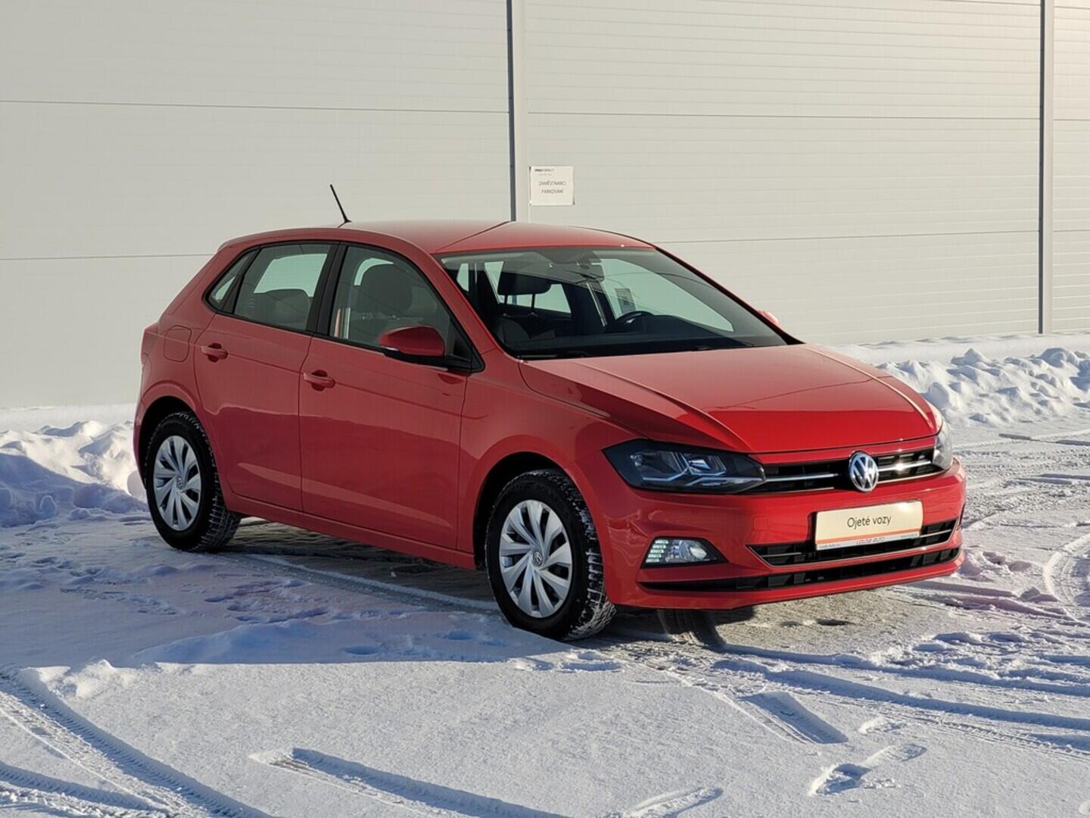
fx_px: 2393
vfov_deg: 19.4
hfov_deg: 25.7
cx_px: 545
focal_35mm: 76
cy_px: 409
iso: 25
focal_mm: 7.12
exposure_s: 1/1339
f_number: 2.4
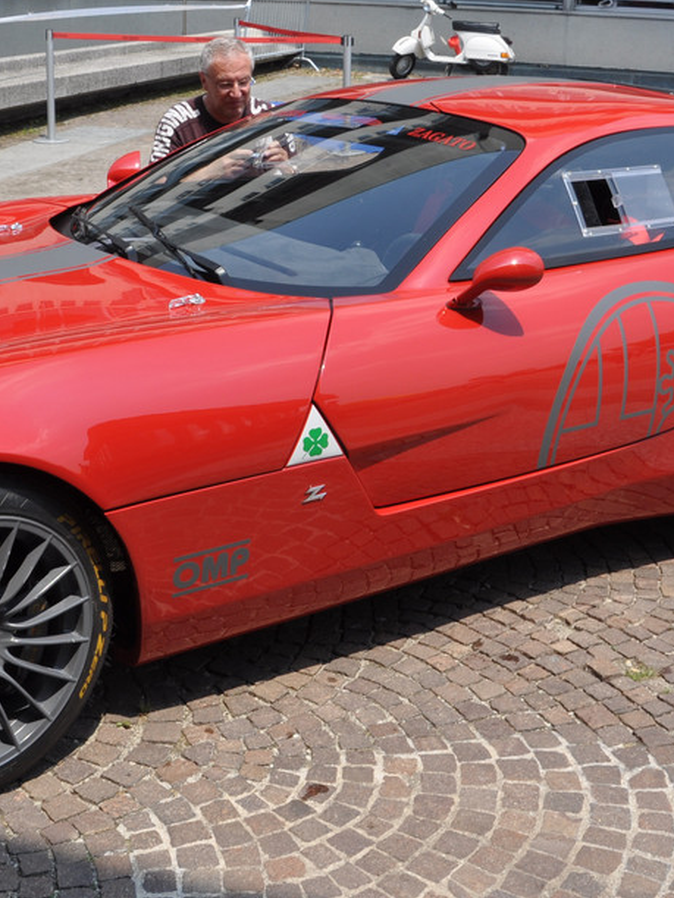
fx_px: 1324
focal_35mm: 51
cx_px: 272
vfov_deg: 37.4
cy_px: 382
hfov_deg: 28.5
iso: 200
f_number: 13
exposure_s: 1/160
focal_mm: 18
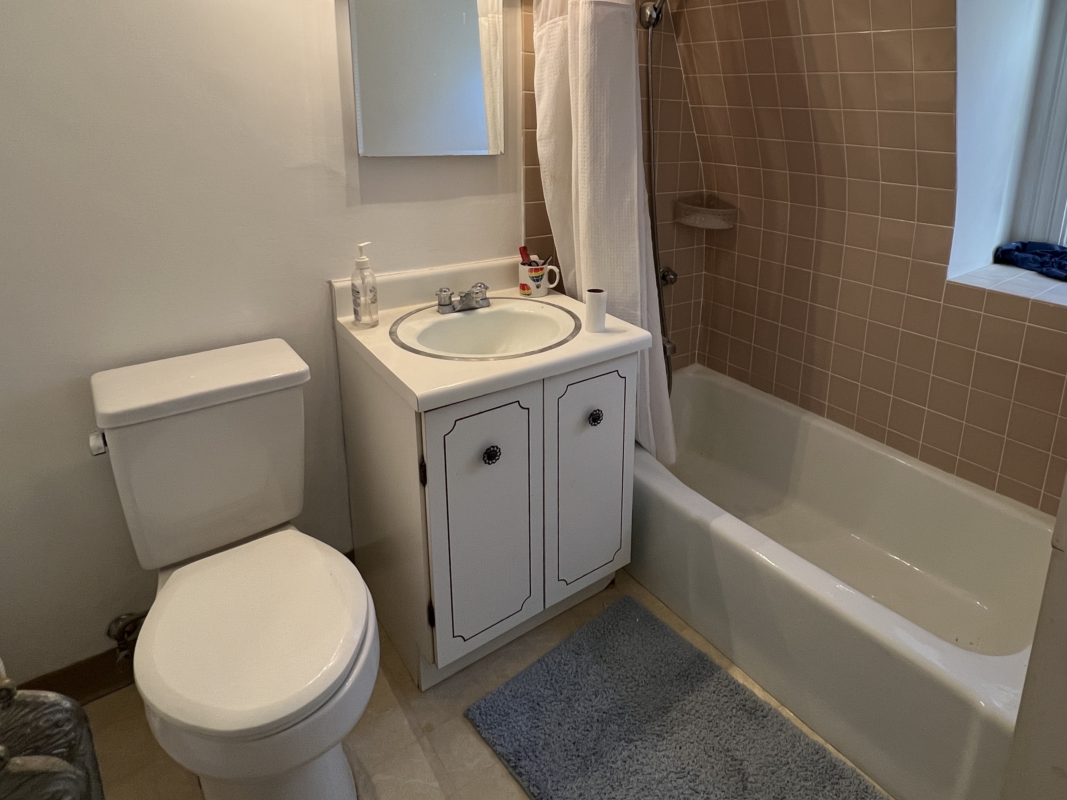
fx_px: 586
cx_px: 635
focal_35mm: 19
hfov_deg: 83.7
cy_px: 265
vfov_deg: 66.8
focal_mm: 1.57
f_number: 1.8
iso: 160
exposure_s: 1/120
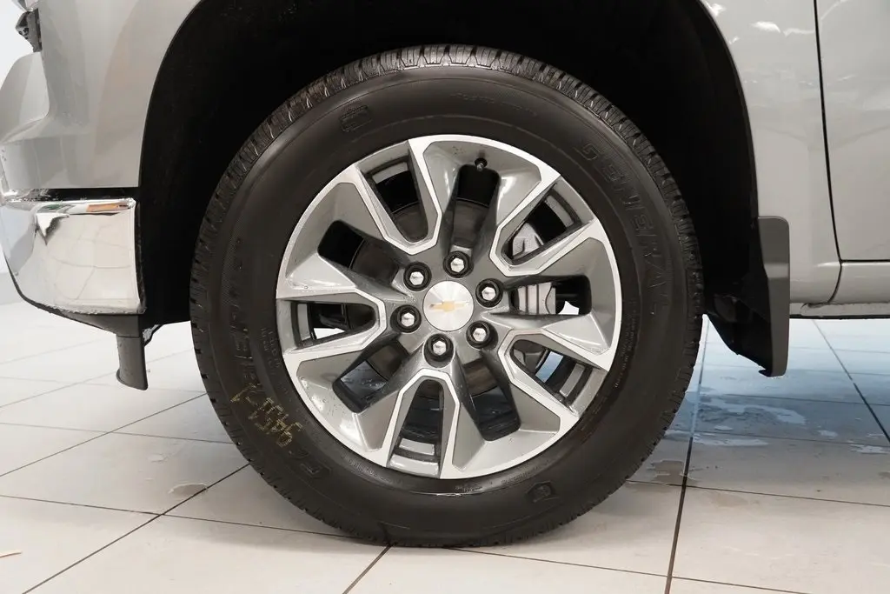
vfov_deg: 35.5
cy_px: 297
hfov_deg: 51.3
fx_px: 927
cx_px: 445
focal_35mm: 38
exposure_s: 1/40
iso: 2500
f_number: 4
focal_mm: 25
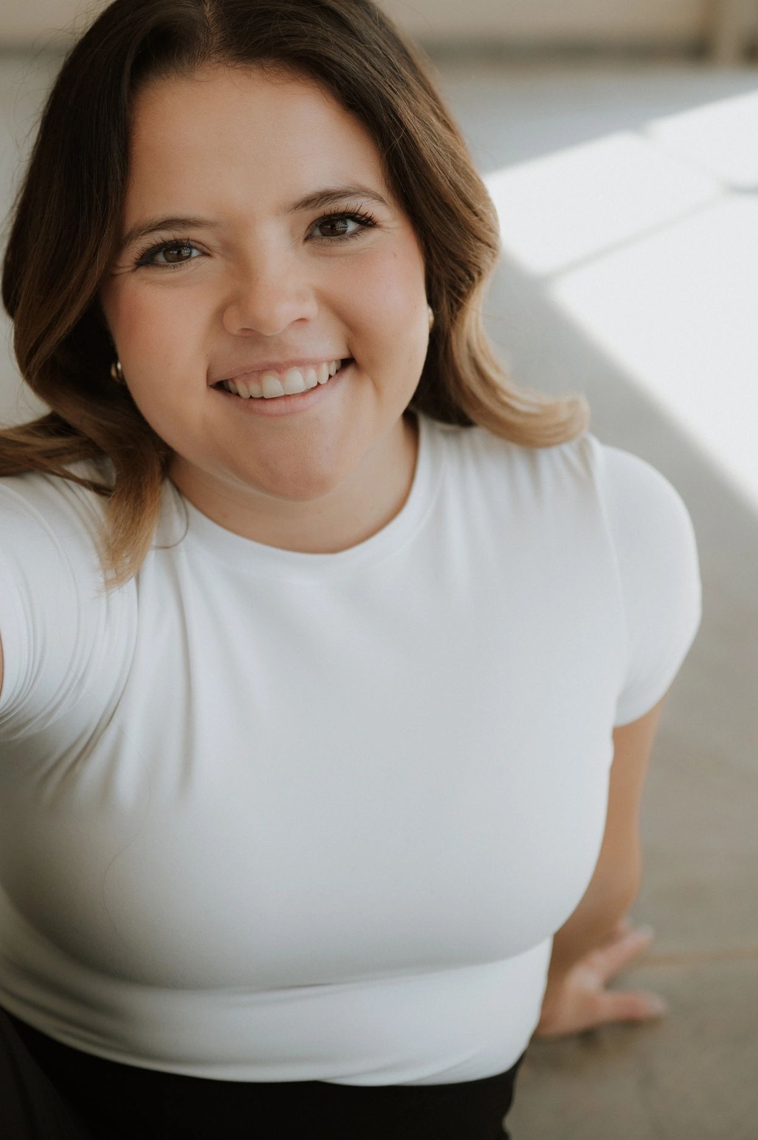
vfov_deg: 40.6
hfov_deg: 28.0
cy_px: 366
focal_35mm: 48
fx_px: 1518
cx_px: 373
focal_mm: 35
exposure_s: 1/1250
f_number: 2.5
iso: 400
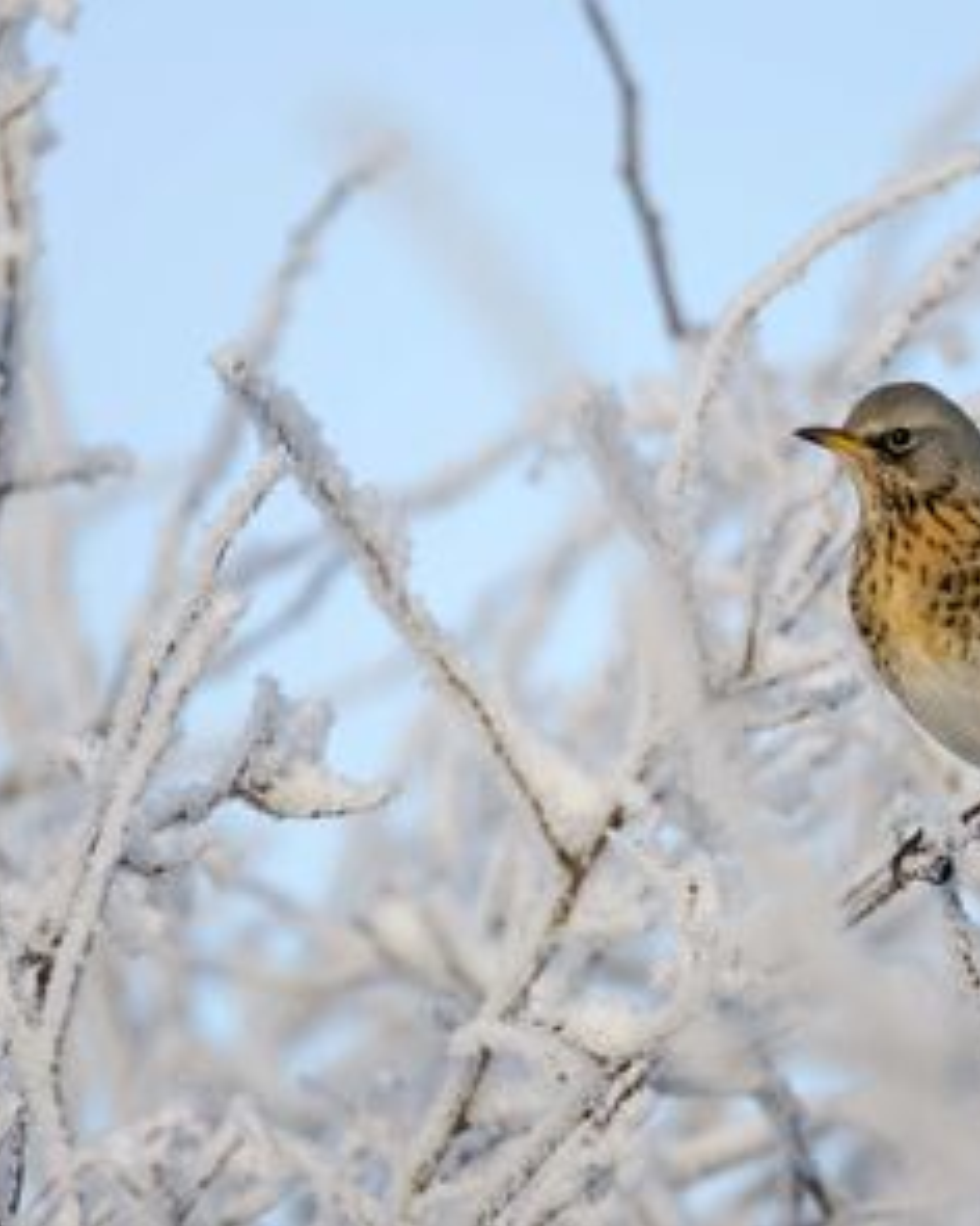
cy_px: 613
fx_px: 42491
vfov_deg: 1.7
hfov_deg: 1.3
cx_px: 608
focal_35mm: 1172
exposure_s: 1/800
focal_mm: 550
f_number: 5.6
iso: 250
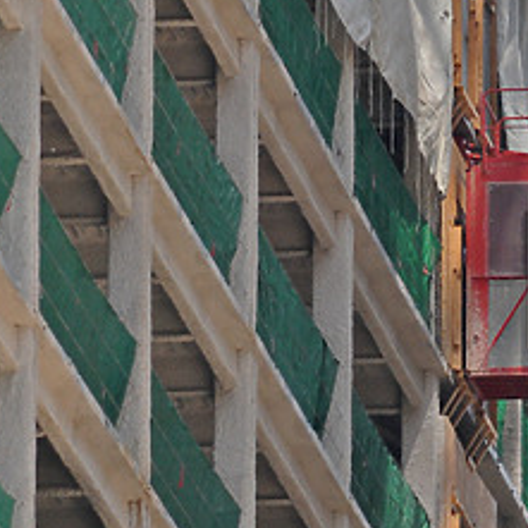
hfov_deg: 1.7
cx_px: 413
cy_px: 160
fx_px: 17930
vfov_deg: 1.7
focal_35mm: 1039
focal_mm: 200
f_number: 5.6
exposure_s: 1/1600
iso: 640
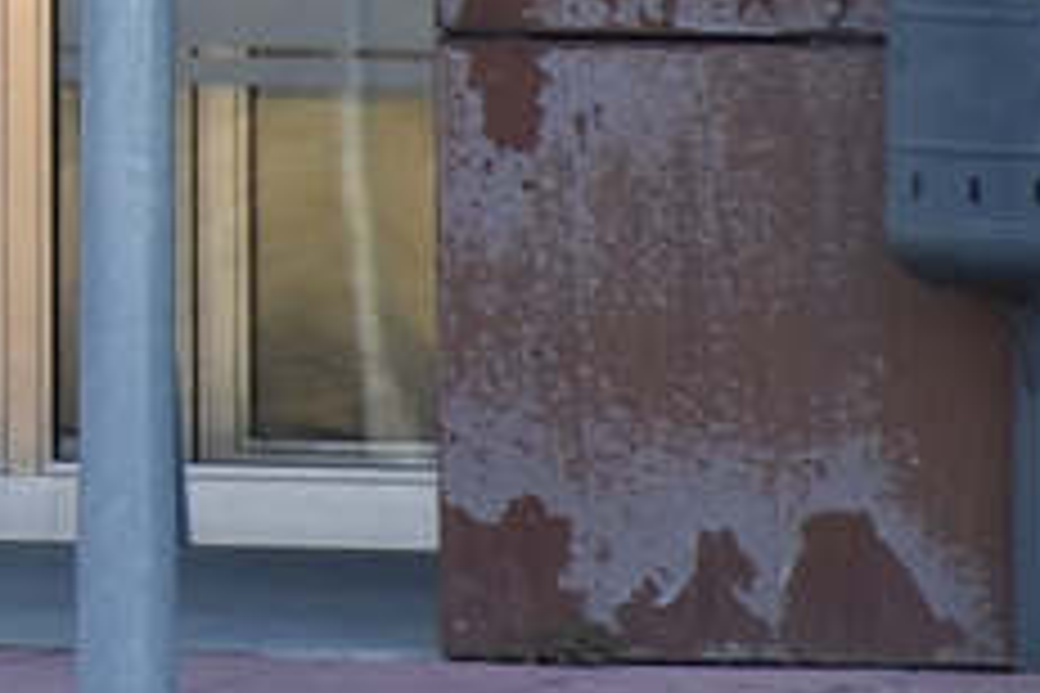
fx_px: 31573
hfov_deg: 1.9
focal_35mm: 1093
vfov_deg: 1.3
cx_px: -1279
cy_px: -868
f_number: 5.6
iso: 400
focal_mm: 140
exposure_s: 1/250
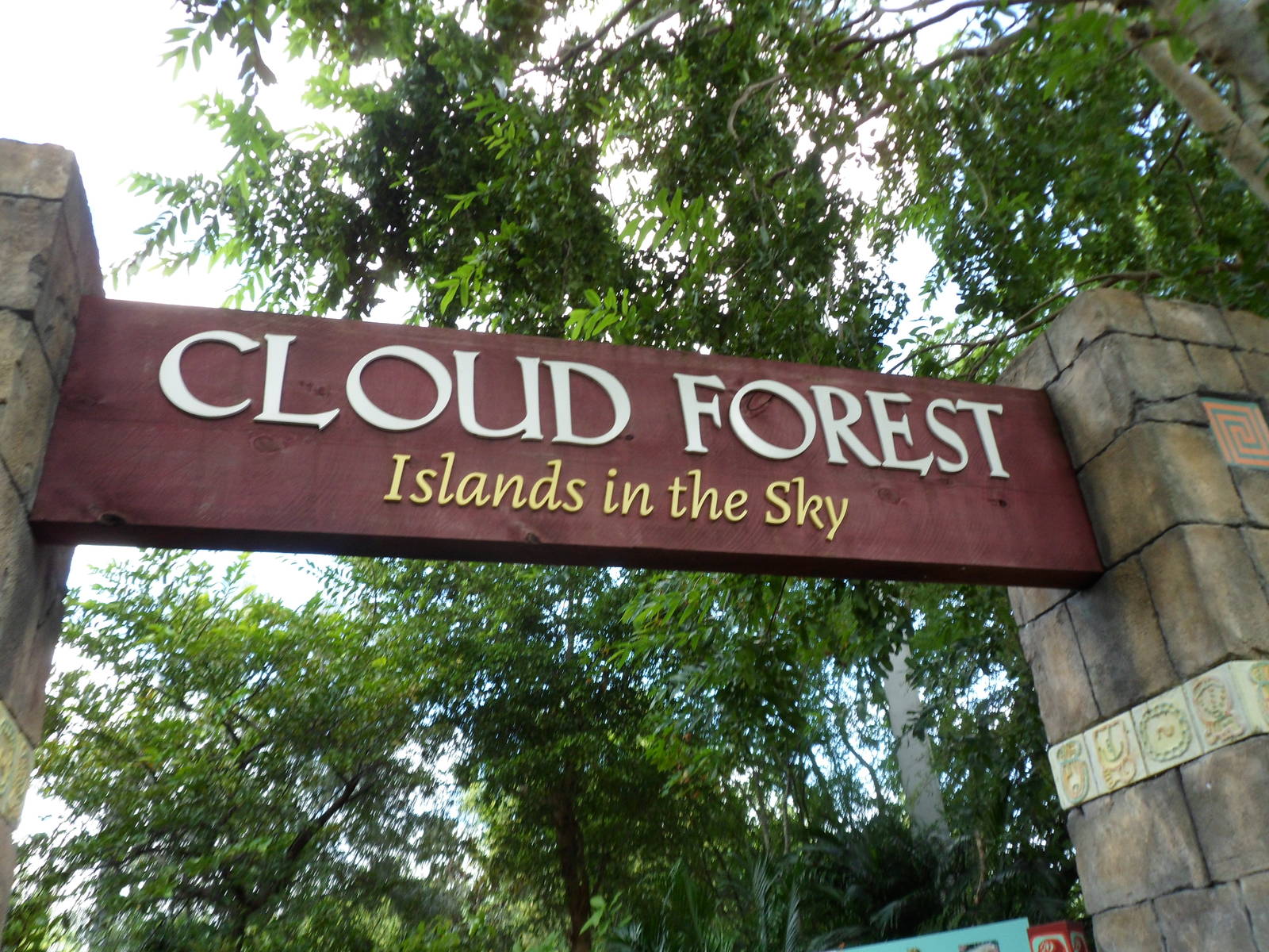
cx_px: 634
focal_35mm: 27
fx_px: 990
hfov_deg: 65.3
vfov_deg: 51.4
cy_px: 476
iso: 80
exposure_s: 1/60
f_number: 3.3
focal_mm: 4.9
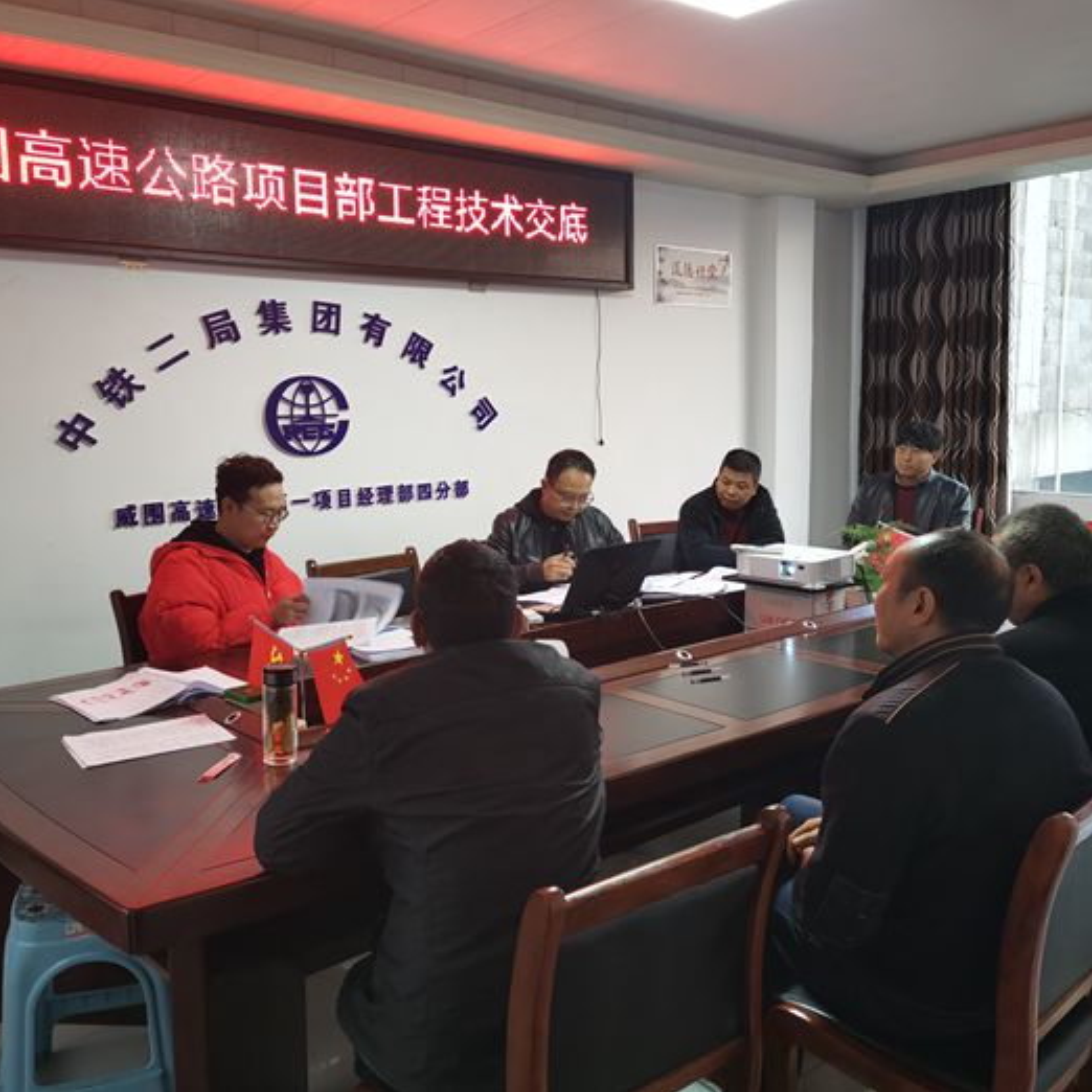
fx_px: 1142
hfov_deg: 51.1
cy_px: 547
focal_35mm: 32
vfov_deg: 51.1
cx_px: 556
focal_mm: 5.56
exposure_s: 1/60
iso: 200
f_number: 1.6
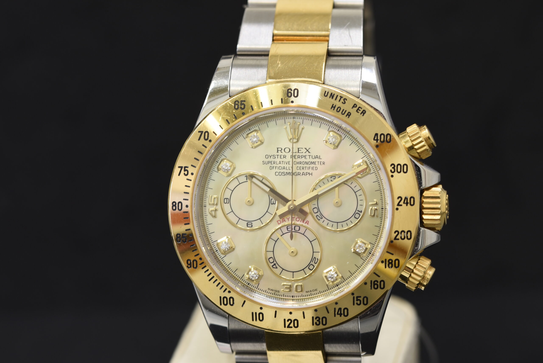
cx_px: 272
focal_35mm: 135
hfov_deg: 15.2
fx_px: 2038
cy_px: 182
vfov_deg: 10.2
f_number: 9
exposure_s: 1/5
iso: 100
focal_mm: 90
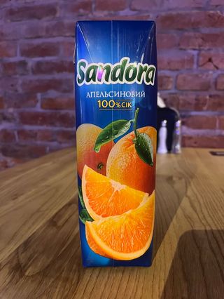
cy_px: 150
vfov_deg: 67.3
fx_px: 224
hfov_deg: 53.1
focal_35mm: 26
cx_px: 112
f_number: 1.6
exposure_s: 1/25
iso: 500
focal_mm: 5.1
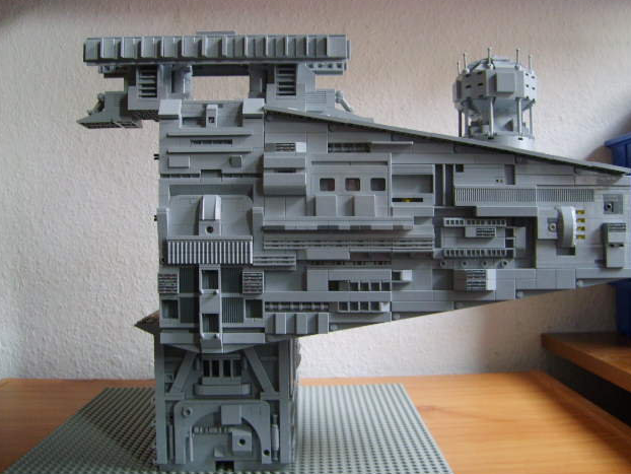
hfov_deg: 51.3
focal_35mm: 36
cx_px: 319
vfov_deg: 39.7
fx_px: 656
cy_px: 236
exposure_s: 1/15
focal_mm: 5.8
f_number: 2.8
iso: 139
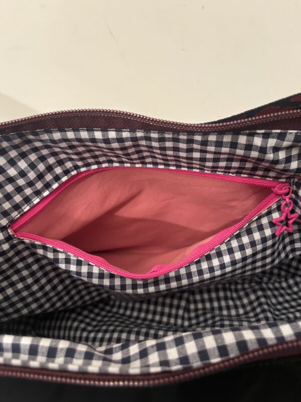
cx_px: 150
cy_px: 201
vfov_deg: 67.3
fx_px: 301
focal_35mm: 26
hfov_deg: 53.1
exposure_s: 1/33
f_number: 1.6
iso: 400
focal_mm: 5.1
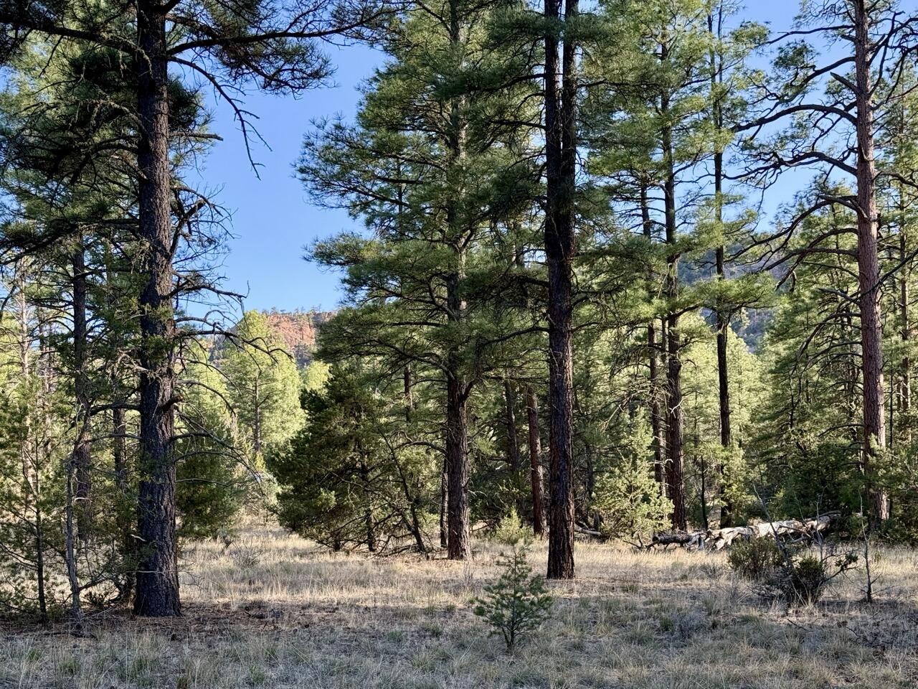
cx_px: 459
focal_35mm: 48
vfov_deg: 30.3
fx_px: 1273
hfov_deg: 39.7
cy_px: 344
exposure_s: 1/663
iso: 80
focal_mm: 6.76
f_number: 1.78
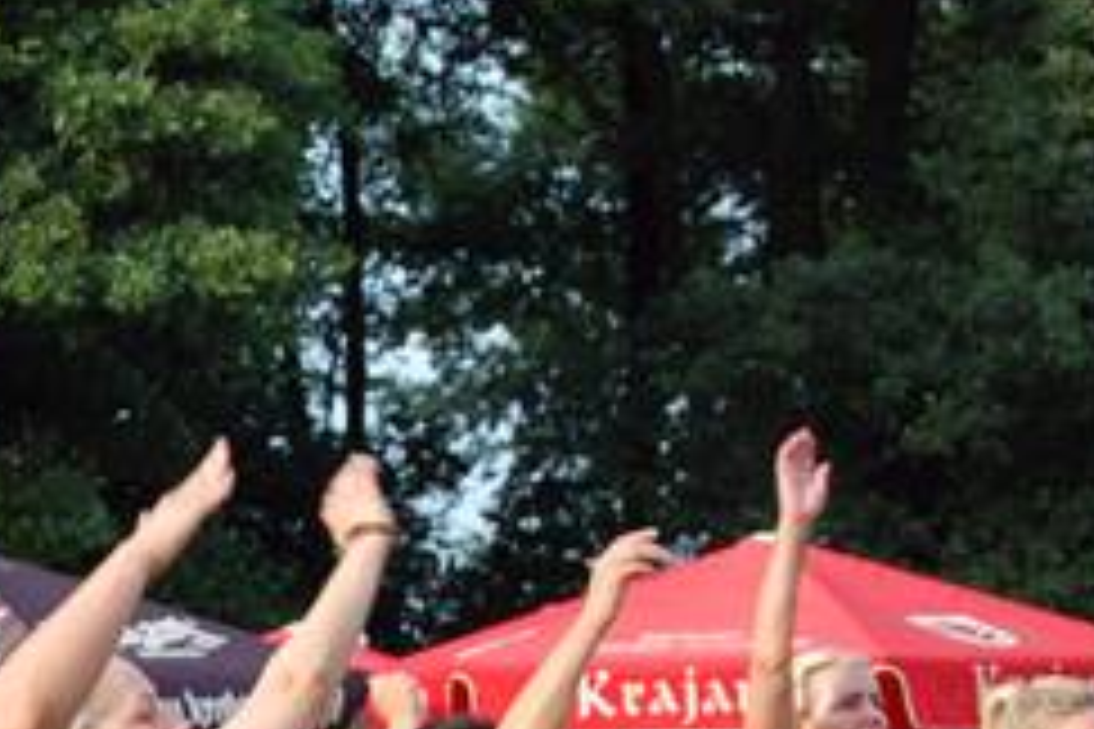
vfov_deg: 5.8
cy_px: 844
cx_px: -221
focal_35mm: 237
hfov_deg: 8.6
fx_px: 7215
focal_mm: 55
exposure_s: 1/200
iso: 200
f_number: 7.1
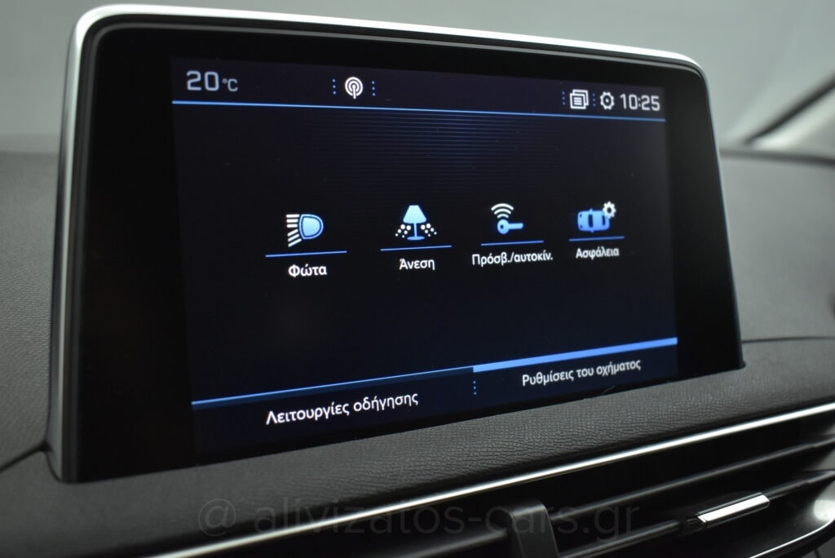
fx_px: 835
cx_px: 418
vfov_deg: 36.9
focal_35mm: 36
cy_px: 279
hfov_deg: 53.1
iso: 1600
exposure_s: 1/100
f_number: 3.8
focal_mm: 24
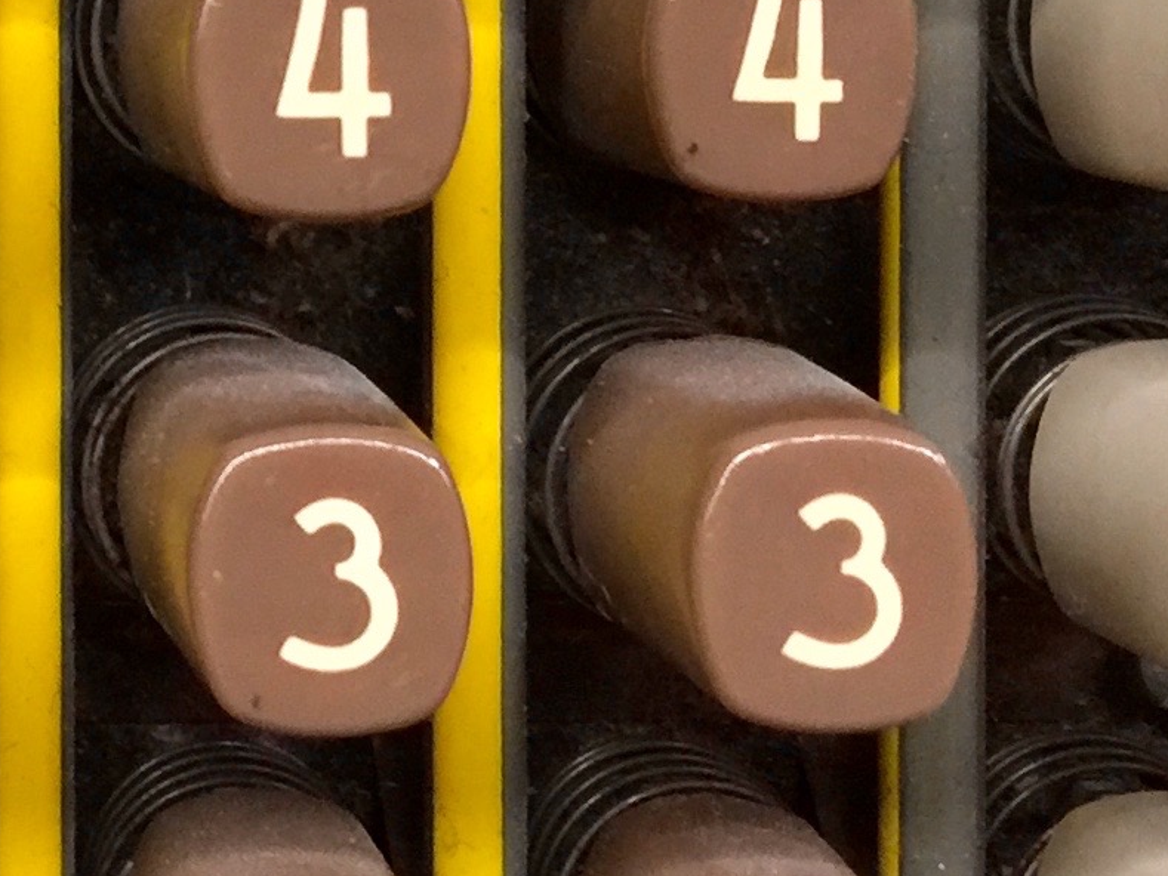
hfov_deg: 15.6
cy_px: -101
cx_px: -379
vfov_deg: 12.1
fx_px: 4050
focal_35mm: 120
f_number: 2.2
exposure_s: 1/15
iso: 100
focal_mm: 4.15
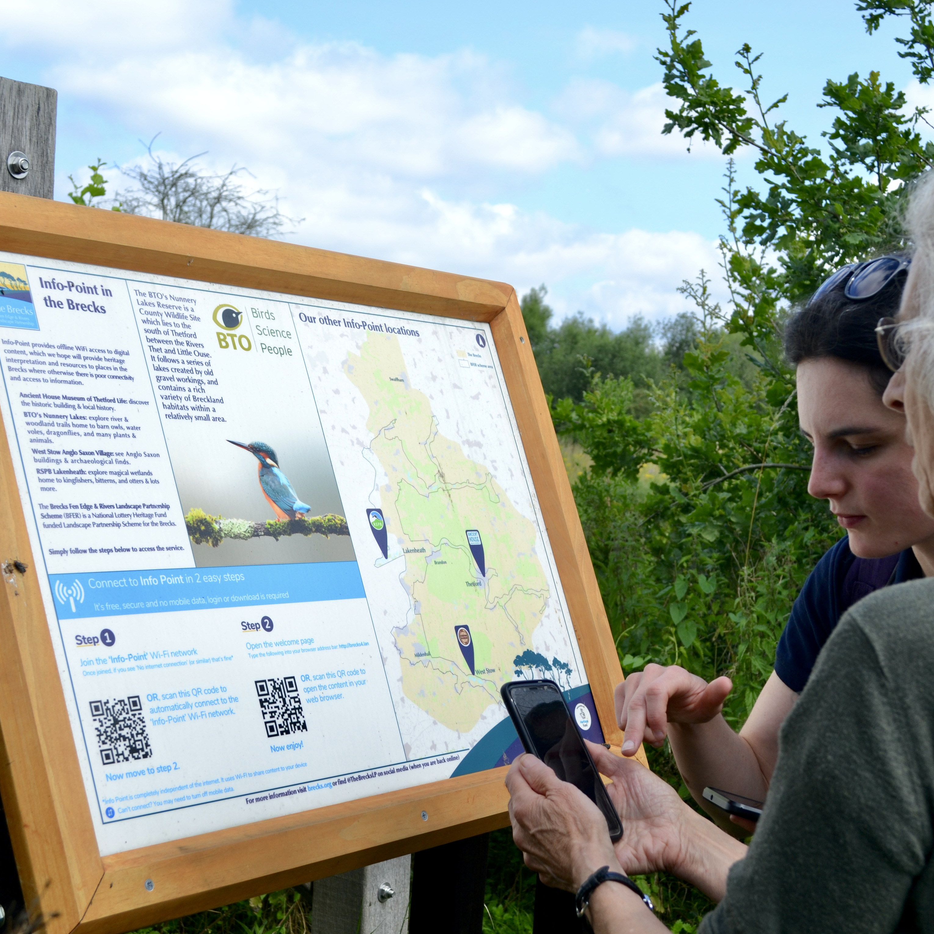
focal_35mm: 50
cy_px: 467
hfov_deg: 34.0
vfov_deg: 34.0
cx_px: 528
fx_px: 1526
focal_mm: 26
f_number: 7.1
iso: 100
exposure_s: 1/200
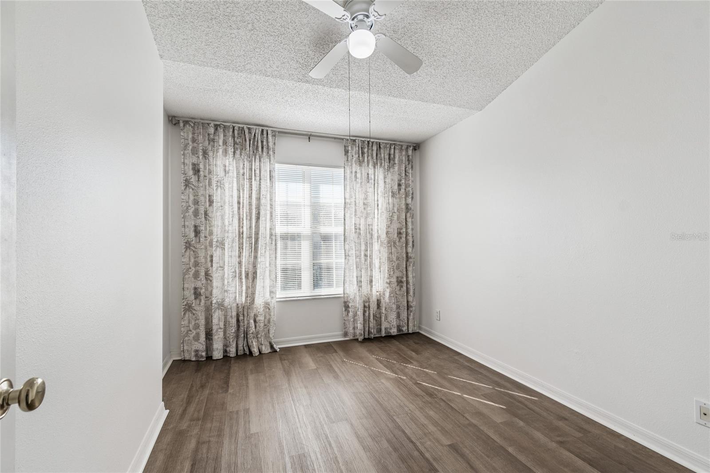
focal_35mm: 15
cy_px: 236
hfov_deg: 100.4
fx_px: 296
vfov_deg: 77.3
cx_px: 355
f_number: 7.1
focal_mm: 10
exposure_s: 1/100
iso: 100
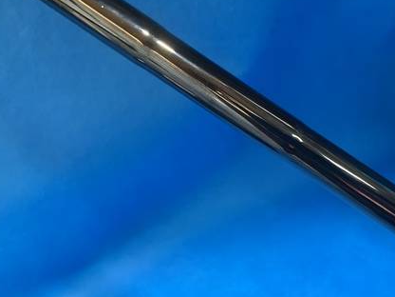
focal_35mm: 40
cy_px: 139
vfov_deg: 35.9
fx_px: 456
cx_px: 251
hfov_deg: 46.3
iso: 250
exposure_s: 1/40
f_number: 1.8
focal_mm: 4.25
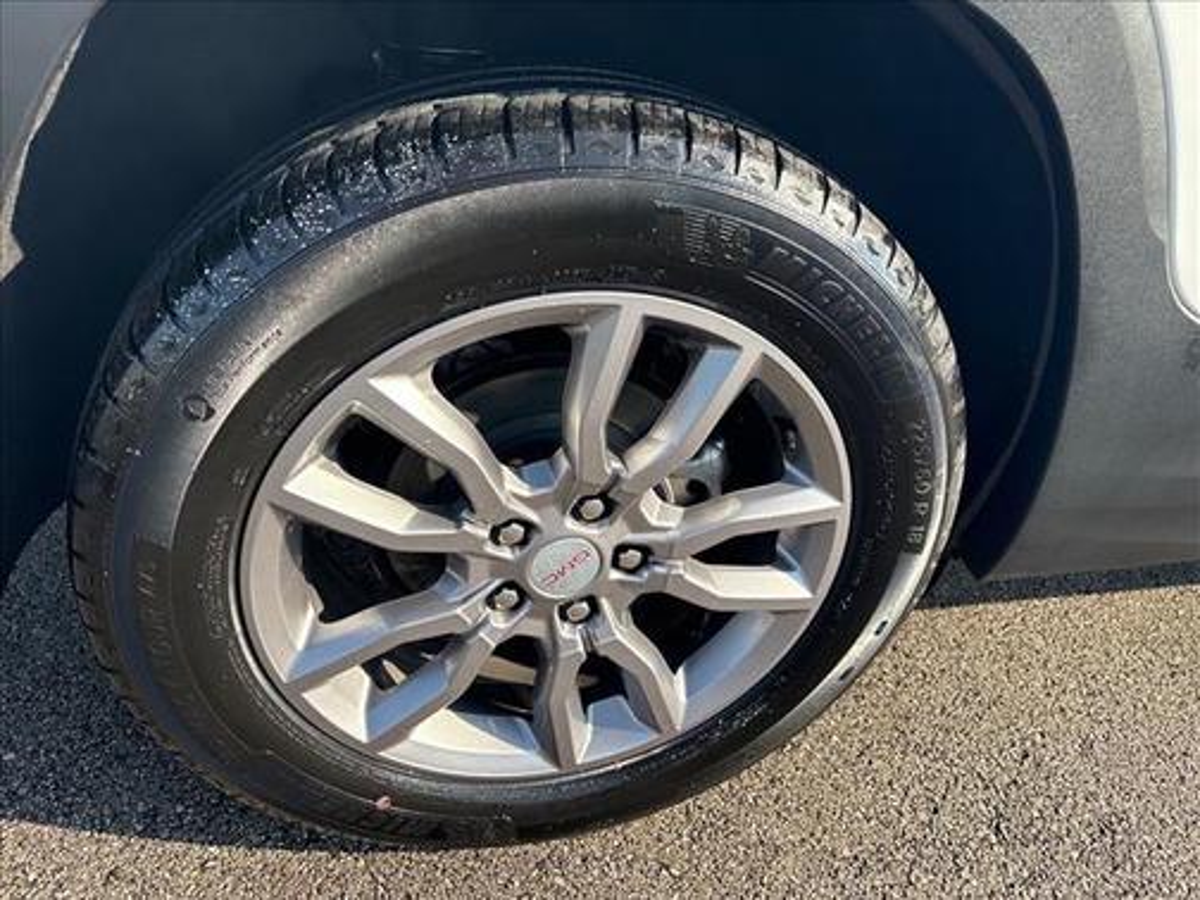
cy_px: 450
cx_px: 600
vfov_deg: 53.1
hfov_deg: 67.3
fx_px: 901
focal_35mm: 26
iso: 64
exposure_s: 1/1155
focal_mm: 5.96
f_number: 1.6
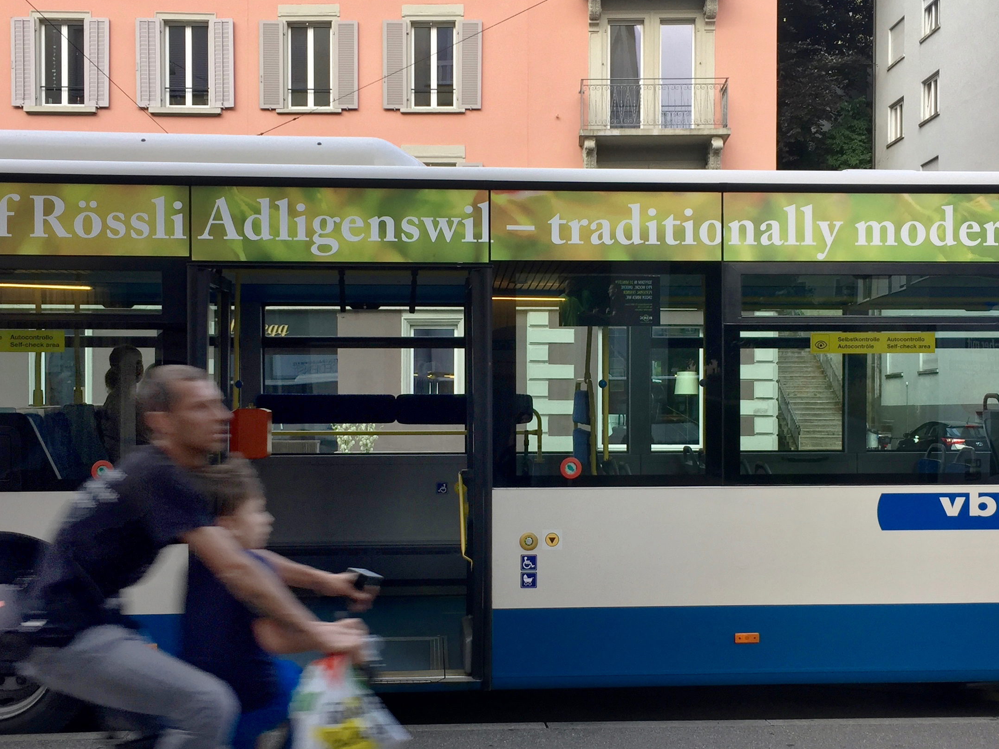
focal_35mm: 44
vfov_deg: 32.8
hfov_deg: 42.9
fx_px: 1270
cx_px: 535
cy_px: 413
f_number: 2.2
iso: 32
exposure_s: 1/100
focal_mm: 4.15
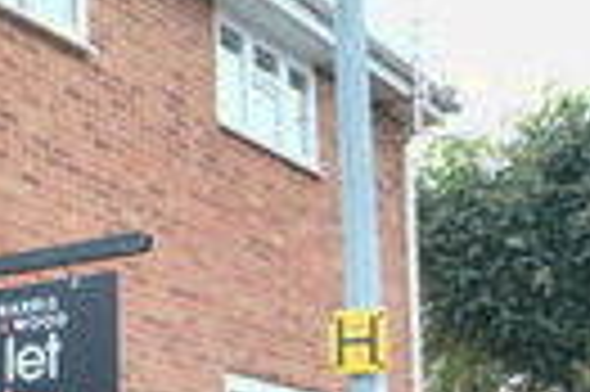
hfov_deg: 21.1
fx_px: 1309
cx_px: -315
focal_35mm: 80
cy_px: 415
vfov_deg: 16.6
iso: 100
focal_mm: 10
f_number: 5
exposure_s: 1/100
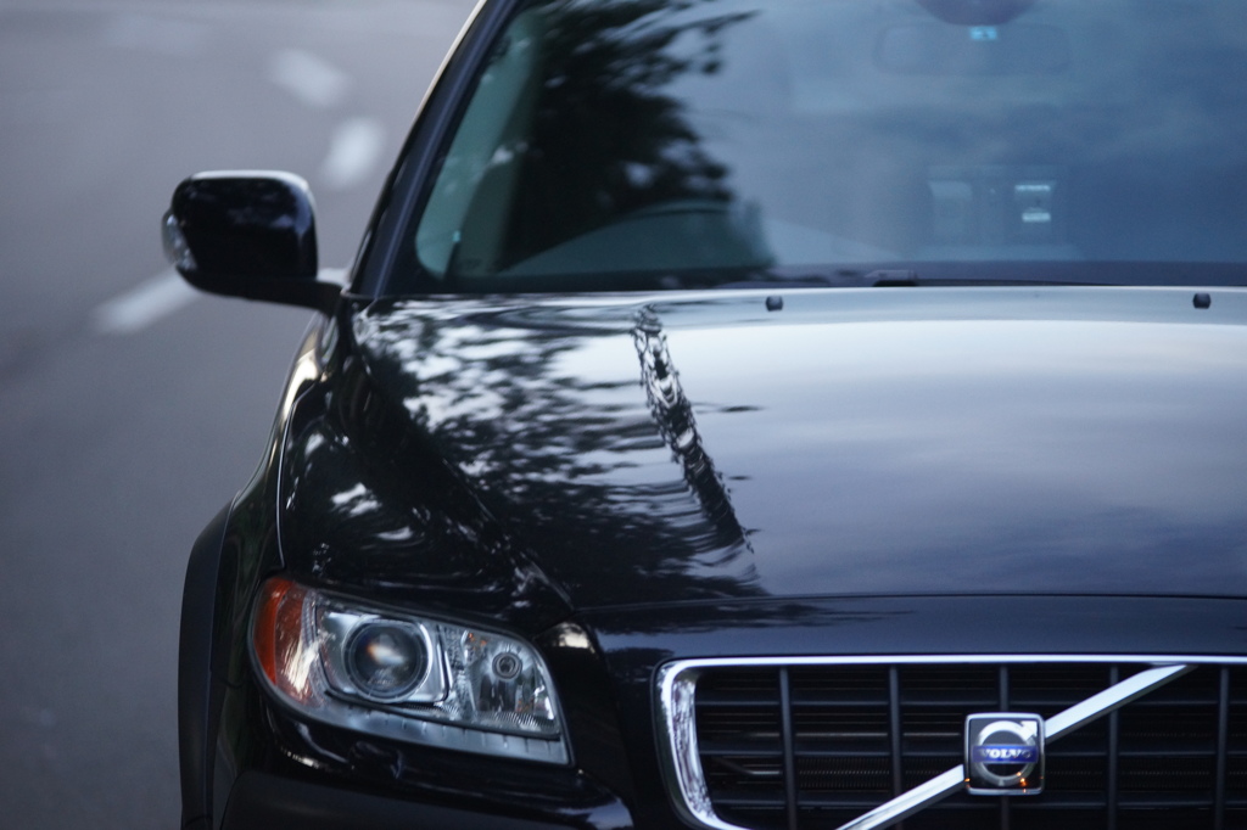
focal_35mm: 180
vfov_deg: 7.6
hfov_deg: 11.4
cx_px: 624
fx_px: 6233
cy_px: 415
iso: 1600
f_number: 2.8
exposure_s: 1/6
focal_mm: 180
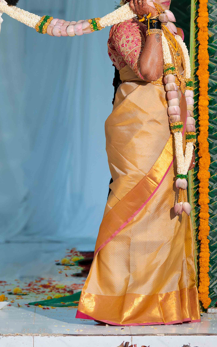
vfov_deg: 9.6
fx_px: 2072
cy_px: 77
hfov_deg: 6.0
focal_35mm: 219
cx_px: 21
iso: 400
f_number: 2.8
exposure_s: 1/160
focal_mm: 125
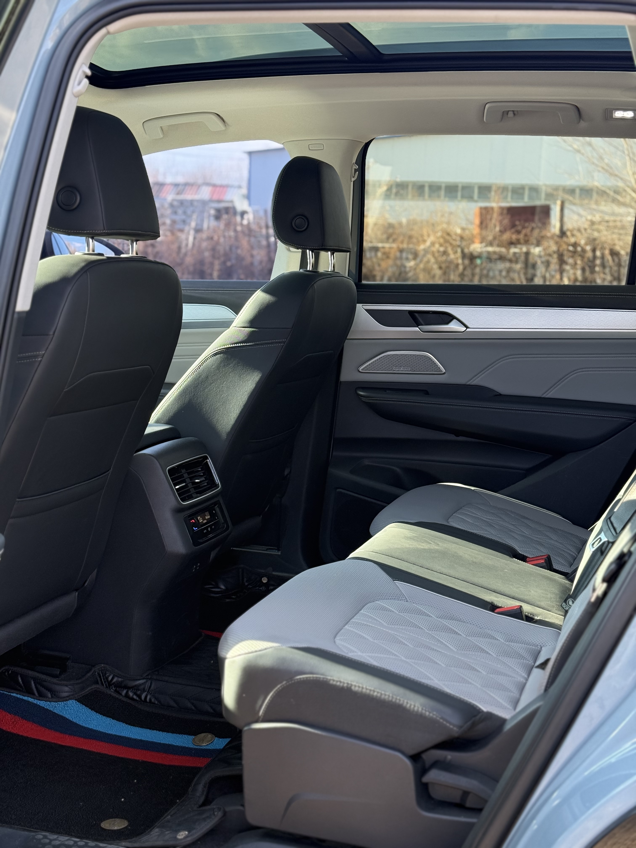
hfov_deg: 30.3
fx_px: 1176
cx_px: 318
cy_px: 424
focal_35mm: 48
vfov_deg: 39.7
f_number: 1.78
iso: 125
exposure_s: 1/227
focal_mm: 6.76
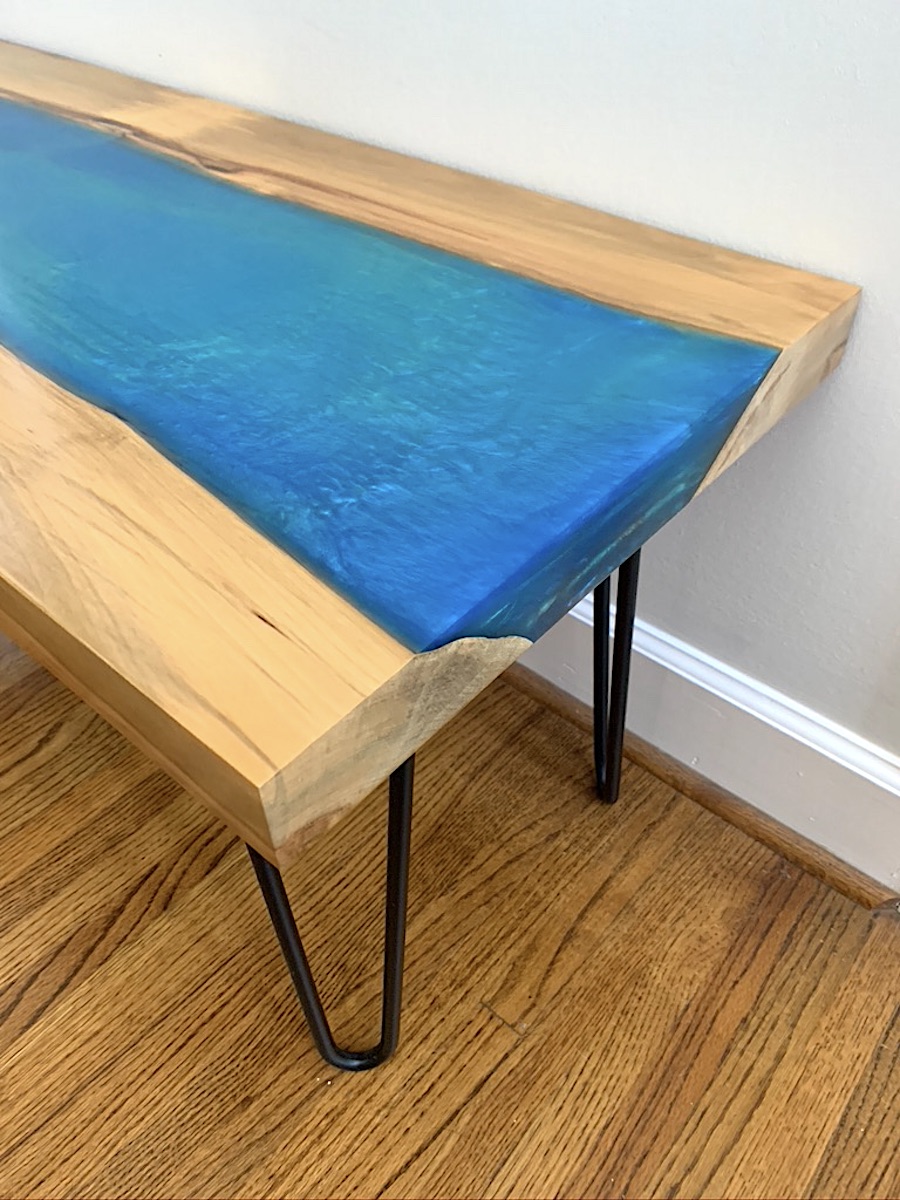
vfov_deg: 67.3
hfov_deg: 53.1
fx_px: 901
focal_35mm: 26
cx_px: 450
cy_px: 600
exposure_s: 1/46
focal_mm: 4.25
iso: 400
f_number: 1.8
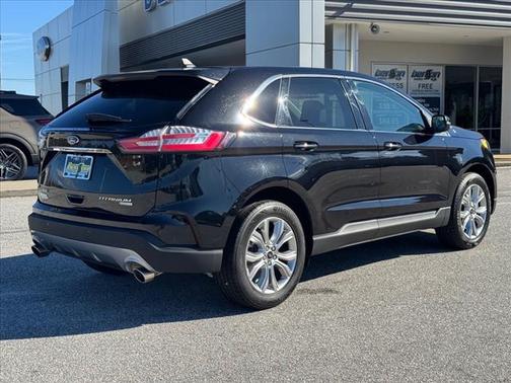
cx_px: 256
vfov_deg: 30.3
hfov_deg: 39.7
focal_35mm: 48
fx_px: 709
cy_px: 192
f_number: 1.78
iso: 64
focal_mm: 6.76
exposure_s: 1/2331
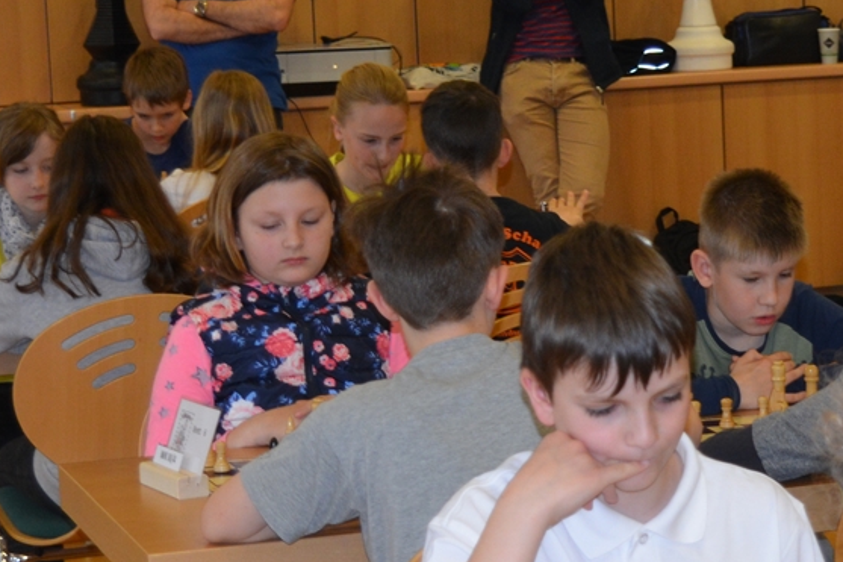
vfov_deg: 9.9
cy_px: 348
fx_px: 3230
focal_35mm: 138
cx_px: 743
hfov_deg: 14.7
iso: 640
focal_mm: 32
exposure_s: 1/60
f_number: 4.5
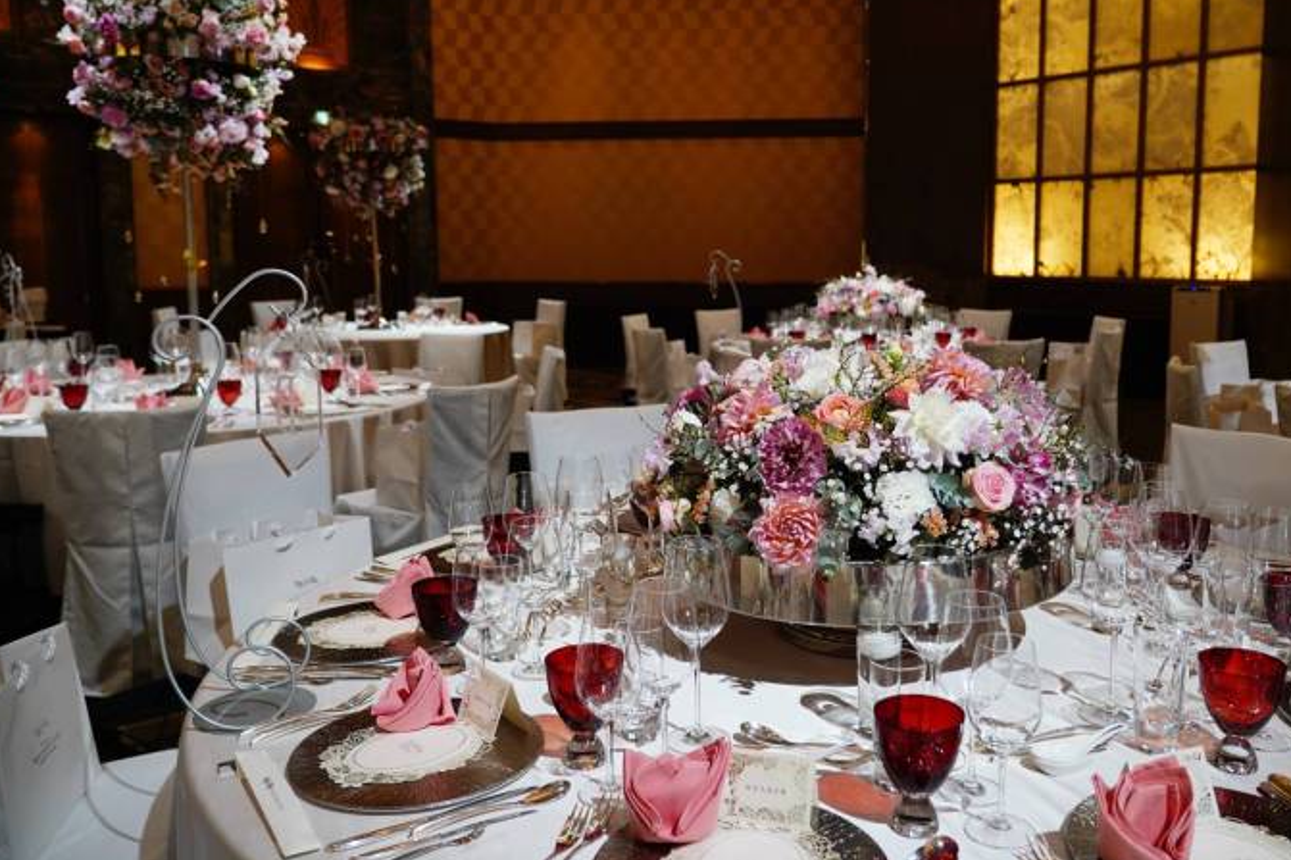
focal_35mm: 31
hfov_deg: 60.1
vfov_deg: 42.2
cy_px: 372
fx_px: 1111
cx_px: 718
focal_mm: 26
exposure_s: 1/100
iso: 800
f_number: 4
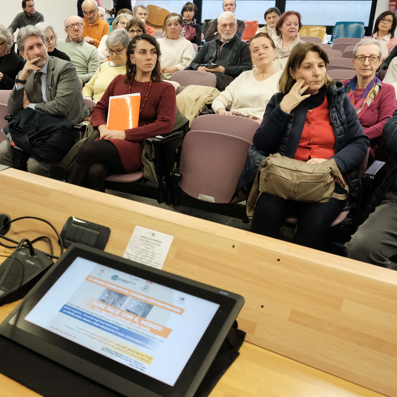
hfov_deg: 38.9
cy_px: 191
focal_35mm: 42
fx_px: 545
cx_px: 95
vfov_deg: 40.0
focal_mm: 20.5
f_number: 5
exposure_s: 1/38
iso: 2500
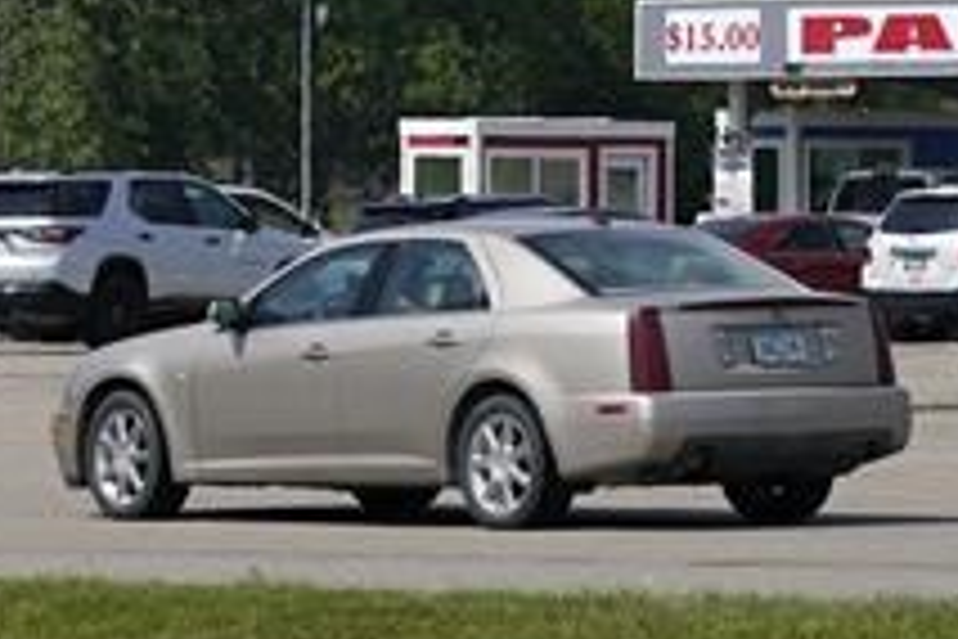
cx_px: 135
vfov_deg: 3.1
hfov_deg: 4.6
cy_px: -308
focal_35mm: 445
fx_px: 11841
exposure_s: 1/1600
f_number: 10
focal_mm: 146
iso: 400
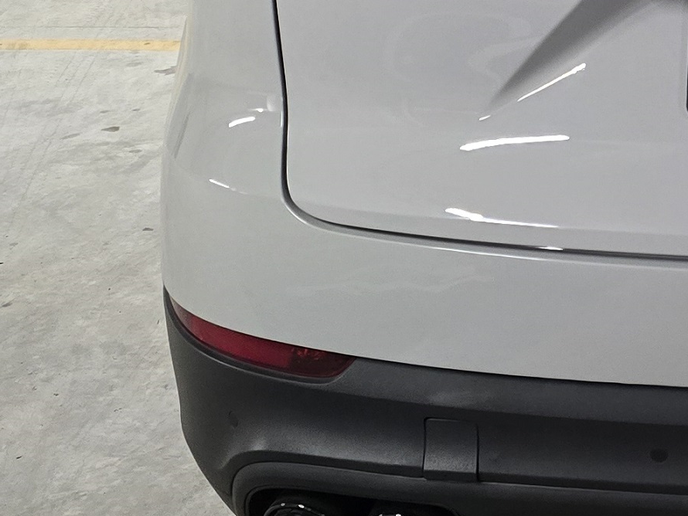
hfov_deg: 19.3
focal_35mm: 93
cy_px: -181
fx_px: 1849
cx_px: 918
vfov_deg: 15.1
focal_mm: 6.3
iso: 800
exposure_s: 1/60
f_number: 1.7
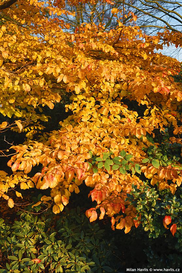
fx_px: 326
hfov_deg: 31.2
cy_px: 136
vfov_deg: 45.4
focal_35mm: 43
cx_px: 91
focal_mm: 43
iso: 400
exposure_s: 1/400
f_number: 5.6
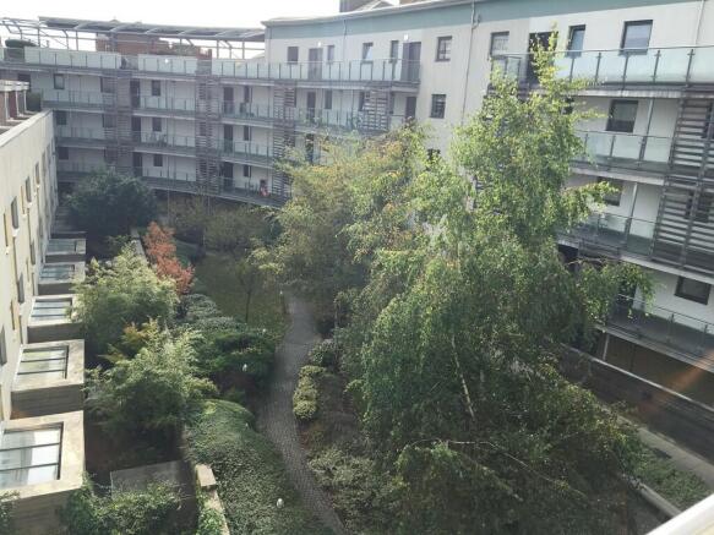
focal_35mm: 29
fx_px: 598
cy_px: 268
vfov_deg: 48.2
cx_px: 357
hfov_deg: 61.7
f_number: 2.2
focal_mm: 4.15
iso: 25
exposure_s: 1/769
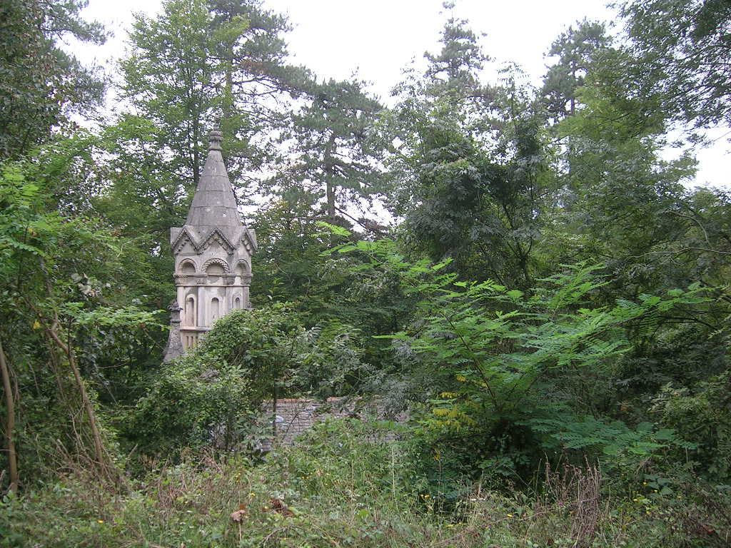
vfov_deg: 40.7
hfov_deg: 52.6
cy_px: 274
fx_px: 739
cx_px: 366
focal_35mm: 35
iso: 50
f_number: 2.8
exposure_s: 1/54
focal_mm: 5.4
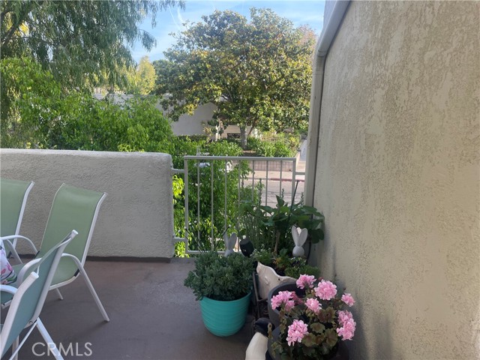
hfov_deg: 67.3
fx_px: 361
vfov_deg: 53.1
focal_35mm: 26
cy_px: 180
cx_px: 240
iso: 32
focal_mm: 4.2
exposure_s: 1/306
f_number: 1.6
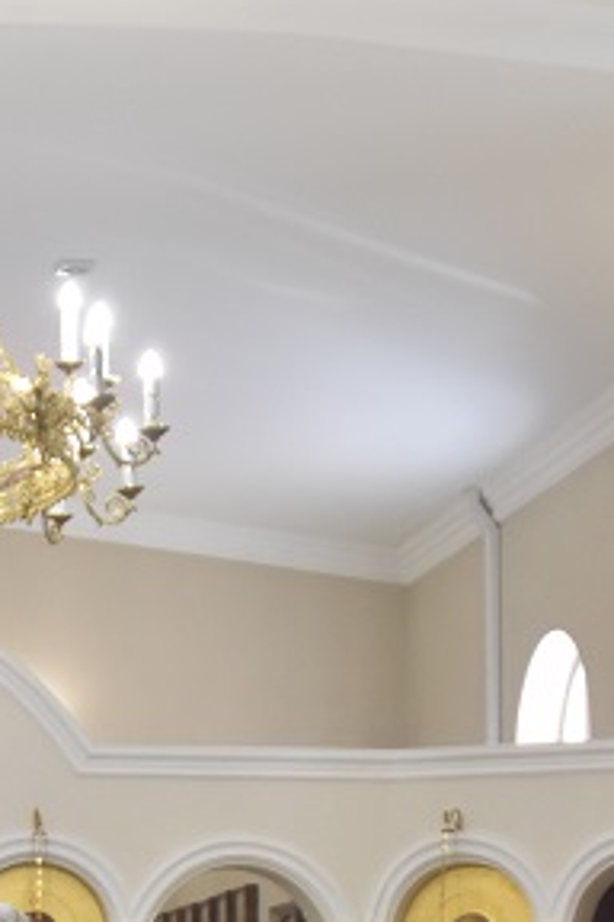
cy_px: 1074
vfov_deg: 20.1
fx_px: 2456
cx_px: -64
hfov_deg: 13.9
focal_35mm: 96
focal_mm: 18
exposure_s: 1/125
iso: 800
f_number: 3.5
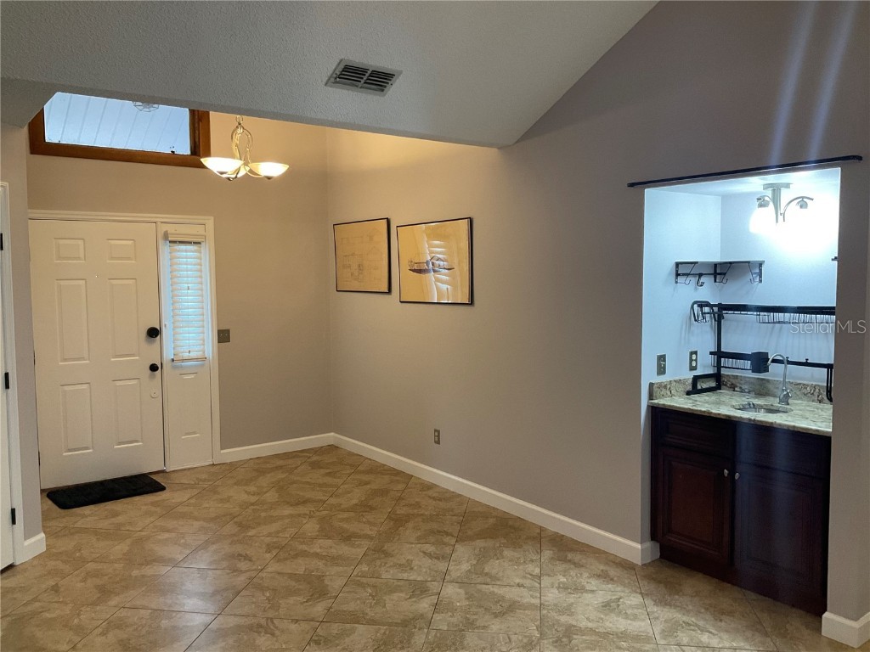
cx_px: 435
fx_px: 729
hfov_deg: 61.7
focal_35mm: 29
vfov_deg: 48.2
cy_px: 326
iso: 125
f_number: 1.8
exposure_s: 1/60
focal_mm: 3
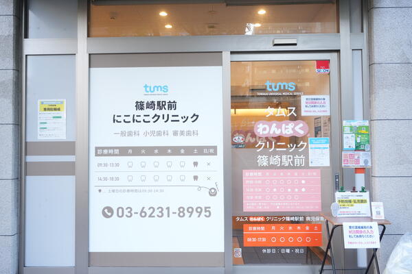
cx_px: 206
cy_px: 137
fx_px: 343
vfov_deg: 43.6
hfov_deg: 61.9
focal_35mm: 30
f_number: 13
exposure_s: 1/60
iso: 2000
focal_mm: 30
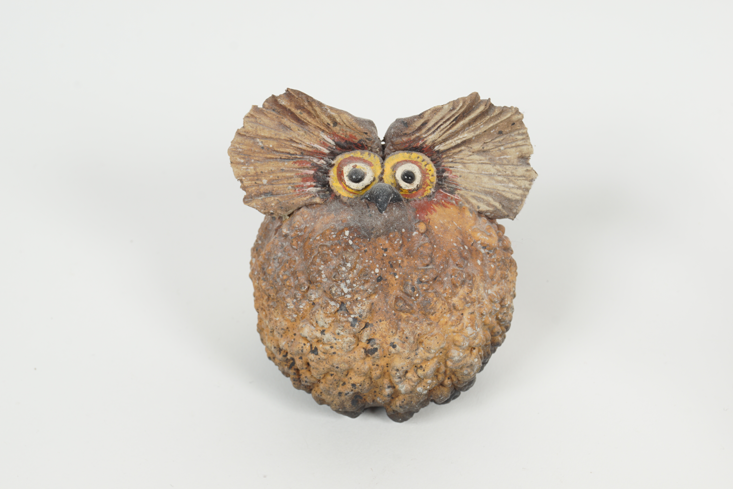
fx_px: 1681
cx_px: 366
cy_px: 244
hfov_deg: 24.6
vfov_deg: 16.6
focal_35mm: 82
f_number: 14
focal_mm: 55
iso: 100
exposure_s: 1/125
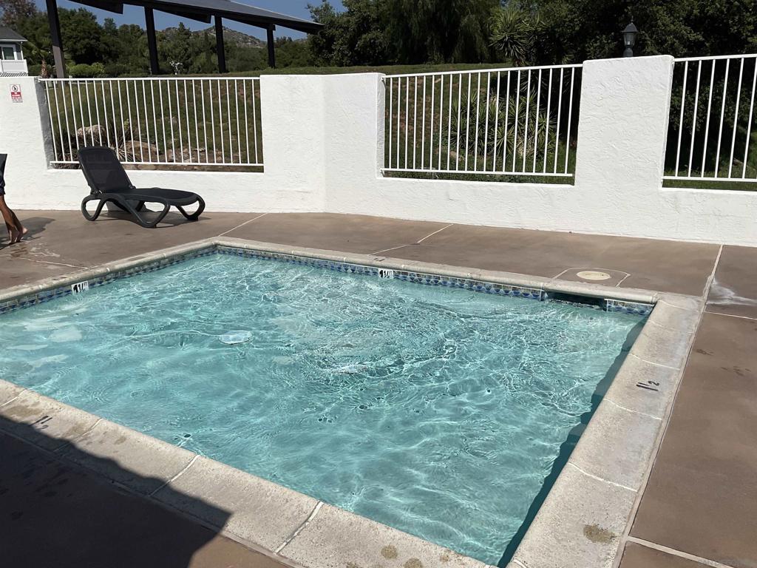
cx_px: 378
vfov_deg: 48.2
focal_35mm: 29
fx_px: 634
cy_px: 284
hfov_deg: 61.7
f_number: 1.8
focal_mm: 3
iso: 16
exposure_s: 1/5814
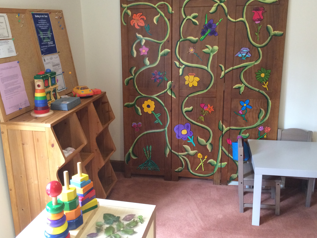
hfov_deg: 52.6
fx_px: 321
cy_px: 115
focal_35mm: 35
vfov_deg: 40.7
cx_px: 161
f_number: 2.2
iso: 200
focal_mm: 4.15
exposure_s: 1/30
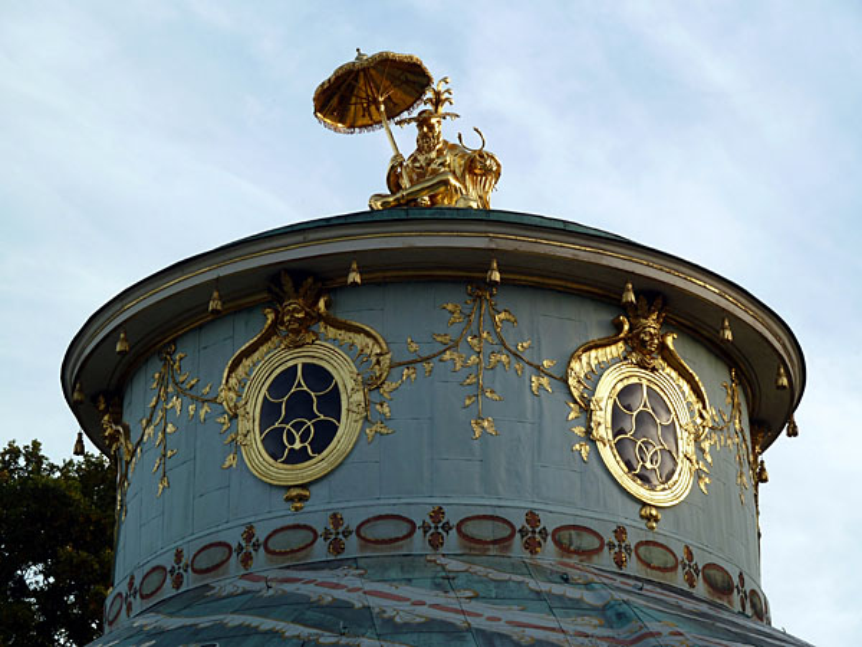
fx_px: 2590
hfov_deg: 18.9
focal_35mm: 104
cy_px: 324
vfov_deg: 14.2
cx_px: 431
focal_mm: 17
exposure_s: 1/125
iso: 80
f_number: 4.3
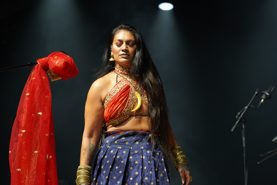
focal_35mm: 105
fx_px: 808
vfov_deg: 13.0
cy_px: 92
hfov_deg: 19.5
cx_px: 138
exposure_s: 1/160
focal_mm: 105
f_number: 4
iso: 3200
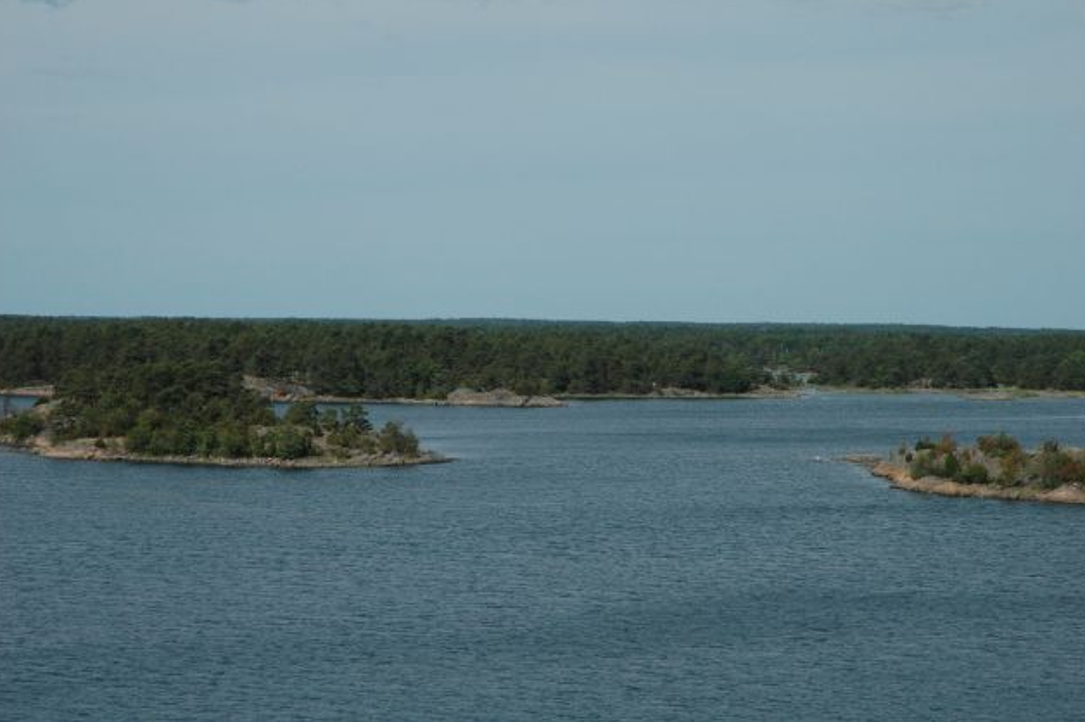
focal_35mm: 107
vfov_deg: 12.8
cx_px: 542
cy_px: 361
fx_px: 3223
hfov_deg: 19.1
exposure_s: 1/800
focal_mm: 70
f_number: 14
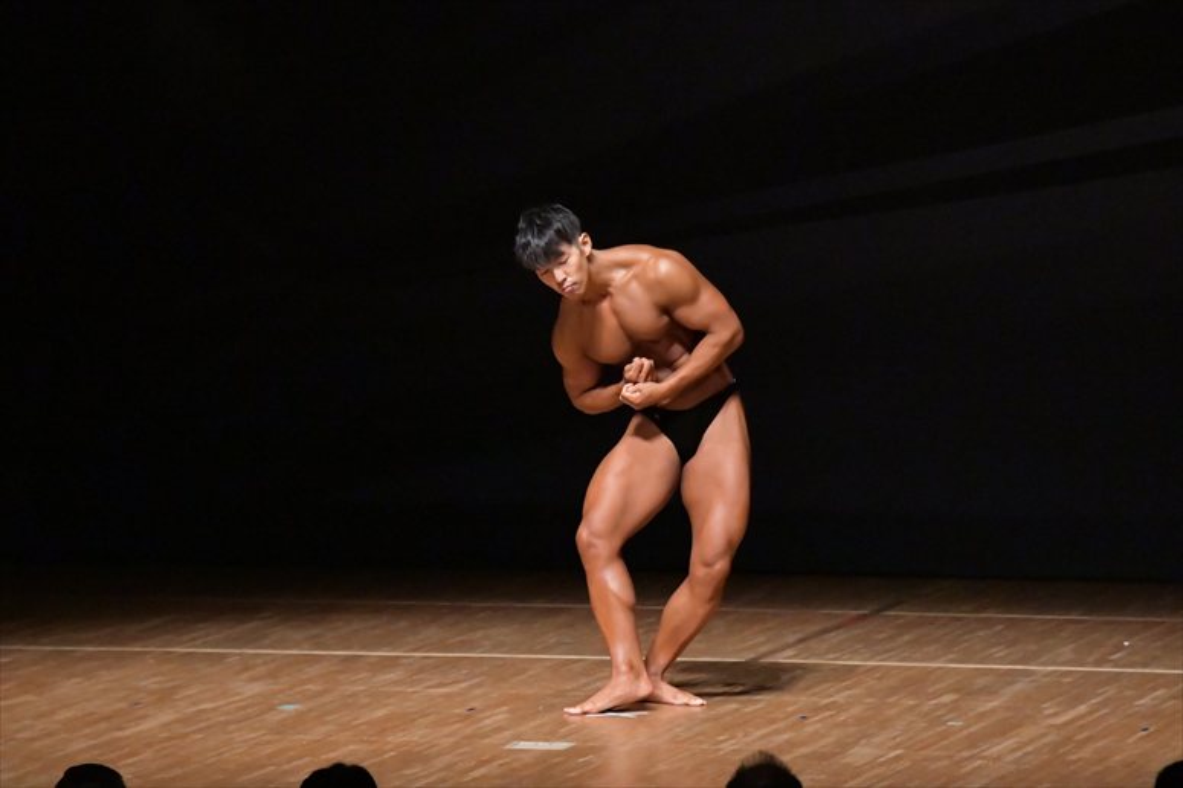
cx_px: 592
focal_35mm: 240
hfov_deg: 8.6
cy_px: 394
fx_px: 7883
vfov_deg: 5.7
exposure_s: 1/400
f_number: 5.6
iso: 12800
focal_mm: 160
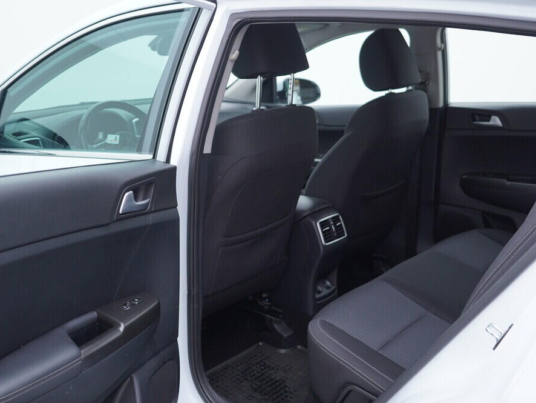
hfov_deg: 46.8
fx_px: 620
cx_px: 265
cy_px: 201
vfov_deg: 36.0
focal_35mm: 40
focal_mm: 24
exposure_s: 1/50
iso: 125
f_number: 3.2
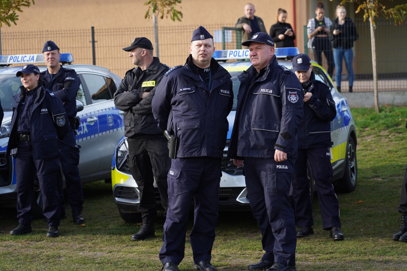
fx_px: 1187
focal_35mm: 105
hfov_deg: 19.5
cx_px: 204
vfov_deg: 13.0
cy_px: 136
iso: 100
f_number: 4
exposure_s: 1/200
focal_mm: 105
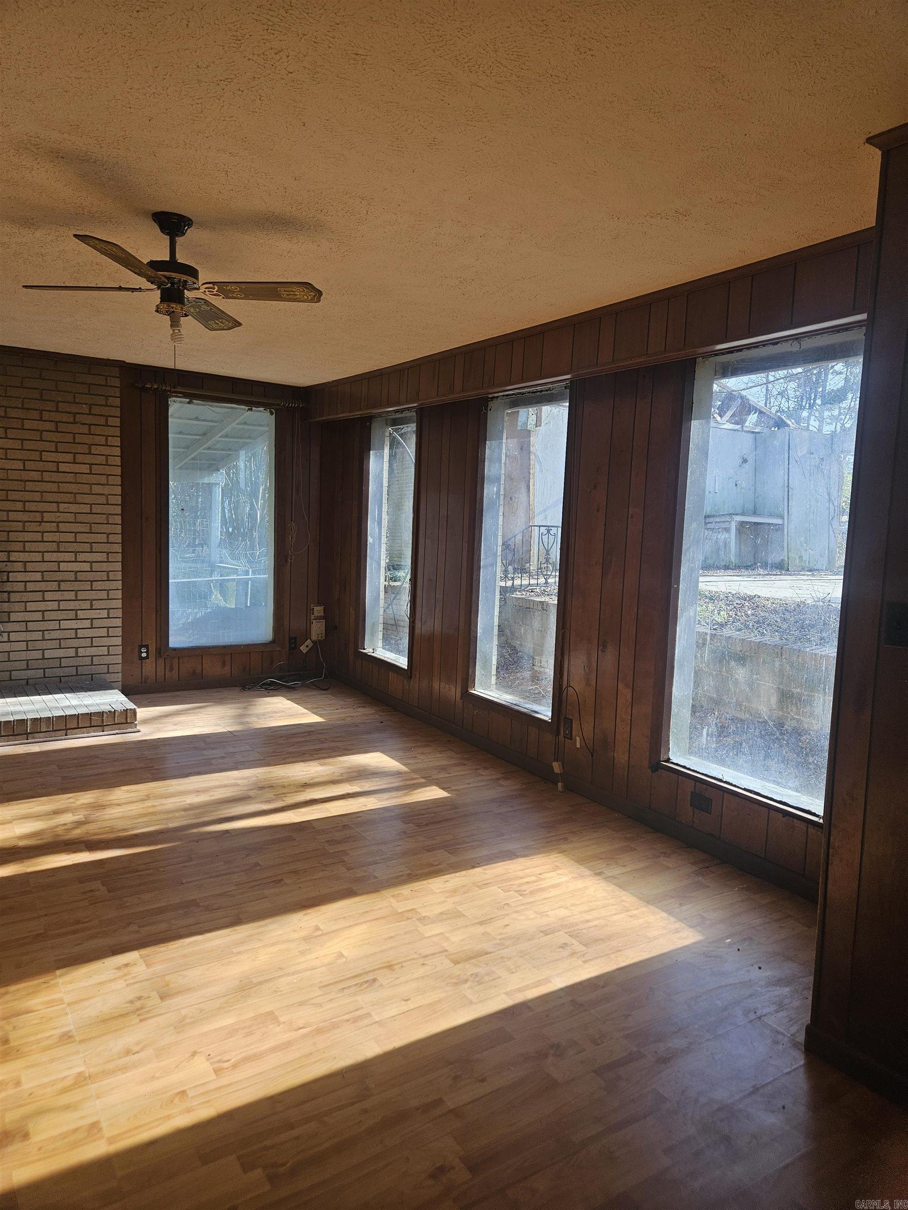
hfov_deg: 58.9
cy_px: 605
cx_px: 454
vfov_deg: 73.9
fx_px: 804
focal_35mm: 23
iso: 64
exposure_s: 1/207
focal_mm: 5.4
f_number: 1.8
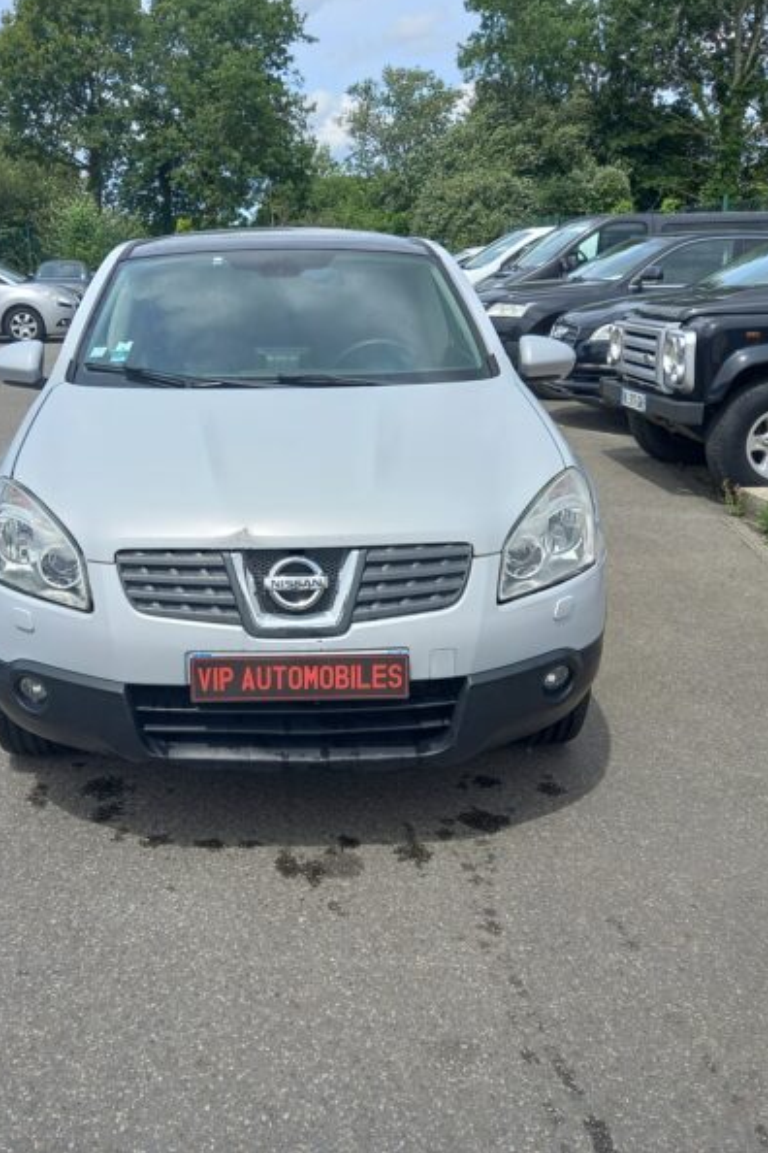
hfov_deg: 37.6
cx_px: 289
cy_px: 573
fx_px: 1120
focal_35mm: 35
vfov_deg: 54.4
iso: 25
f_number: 2
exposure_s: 1/697
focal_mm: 4.6
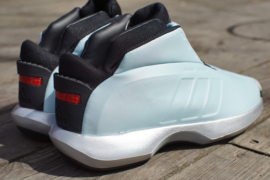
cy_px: 90
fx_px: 375
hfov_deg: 39.6
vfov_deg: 27.0
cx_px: 135
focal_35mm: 50
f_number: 8
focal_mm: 50
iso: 1000
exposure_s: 1/3200
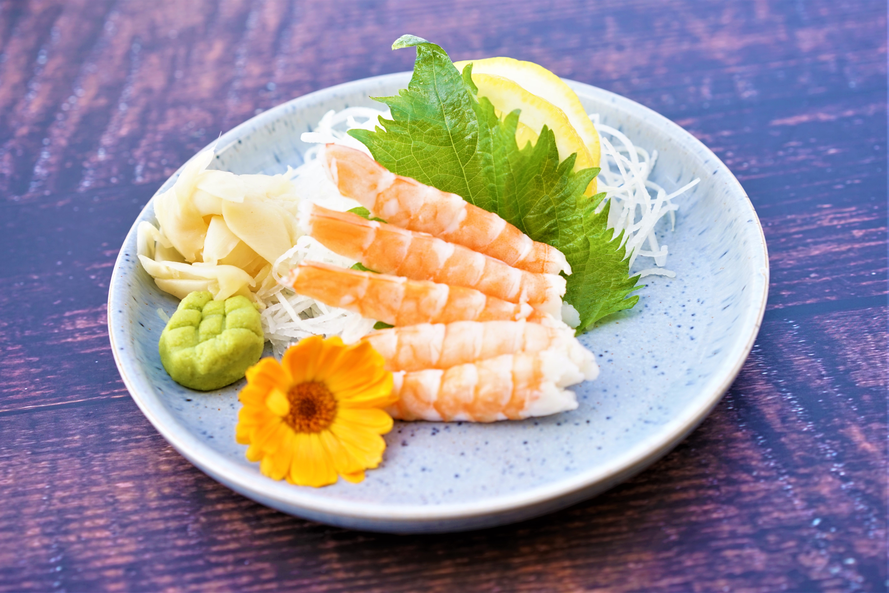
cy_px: 296
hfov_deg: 36.2
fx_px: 1358
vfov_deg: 24.6
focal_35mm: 55
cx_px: 444
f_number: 4.5
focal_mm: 55
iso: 100
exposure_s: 1/80
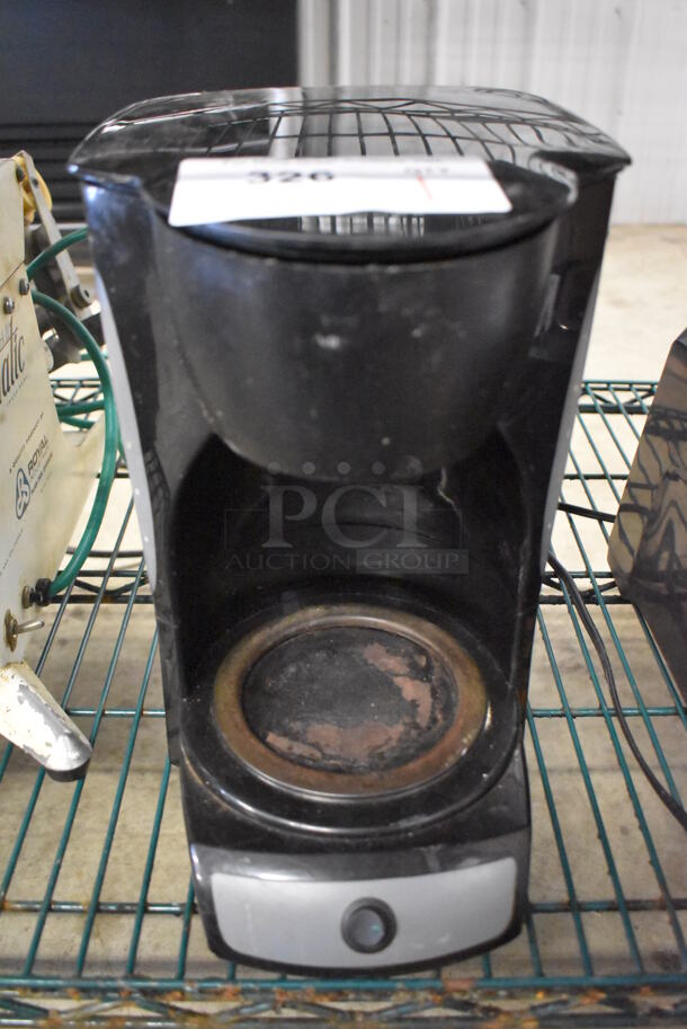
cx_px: 344
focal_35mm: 33
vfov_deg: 57.2
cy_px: 514
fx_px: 943
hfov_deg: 40.0
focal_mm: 22
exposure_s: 1/80
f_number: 3.8
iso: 12800
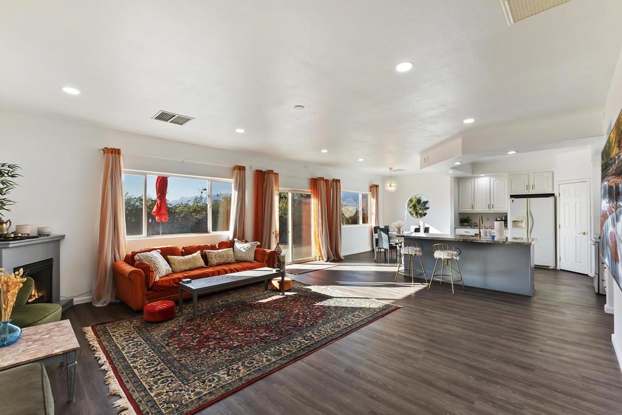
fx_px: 259
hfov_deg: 100.4
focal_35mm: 15
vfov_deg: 77.3
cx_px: 311
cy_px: 208
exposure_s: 1/30
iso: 400
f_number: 10
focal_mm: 10
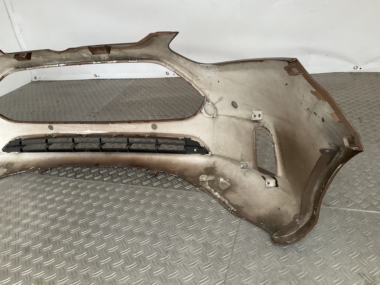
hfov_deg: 61.7
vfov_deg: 48.2
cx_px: 190
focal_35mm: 29
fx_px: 318
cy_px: 142
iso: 160
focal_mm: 3
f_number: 1.8
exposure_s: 1/50
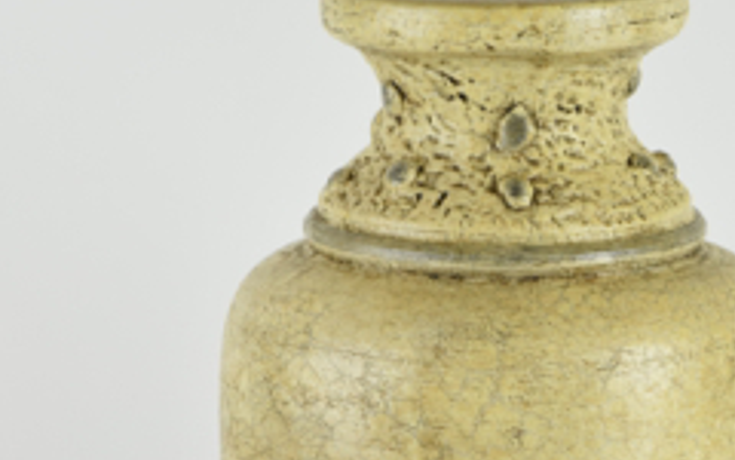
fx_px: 4494
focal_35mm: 224
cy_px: 511
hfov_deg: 9.3
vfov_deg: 5.8
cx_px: 478
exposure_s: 1/125
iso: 400
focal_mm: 55
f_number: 8
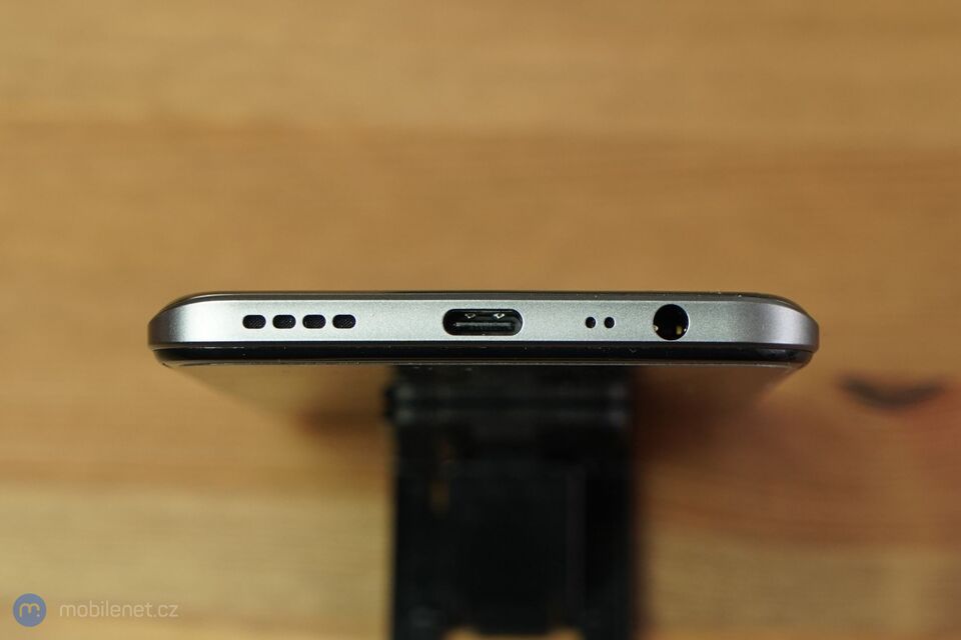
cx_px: 480
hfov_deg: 33.9
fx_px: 1575
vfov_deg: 23.0
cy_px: 320
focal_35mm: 59
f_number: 7.1
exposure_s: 1/160
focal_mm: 59
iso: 1250
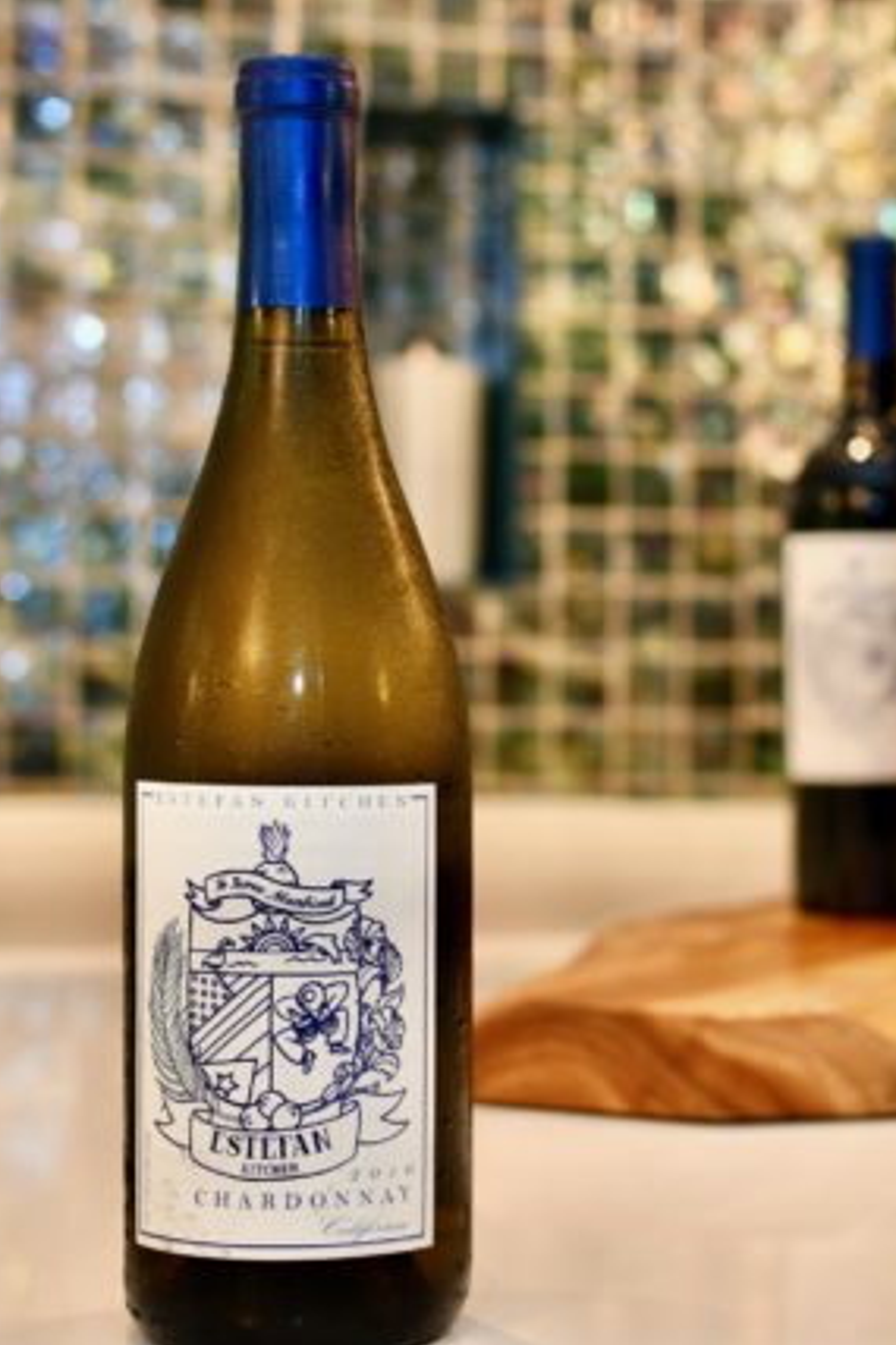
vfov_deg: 25.4
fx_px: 2980
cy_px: 677
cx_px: 770
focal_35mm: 80
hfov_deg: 16.9
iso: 250
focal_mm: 35
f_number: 3.5
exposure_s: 1/60
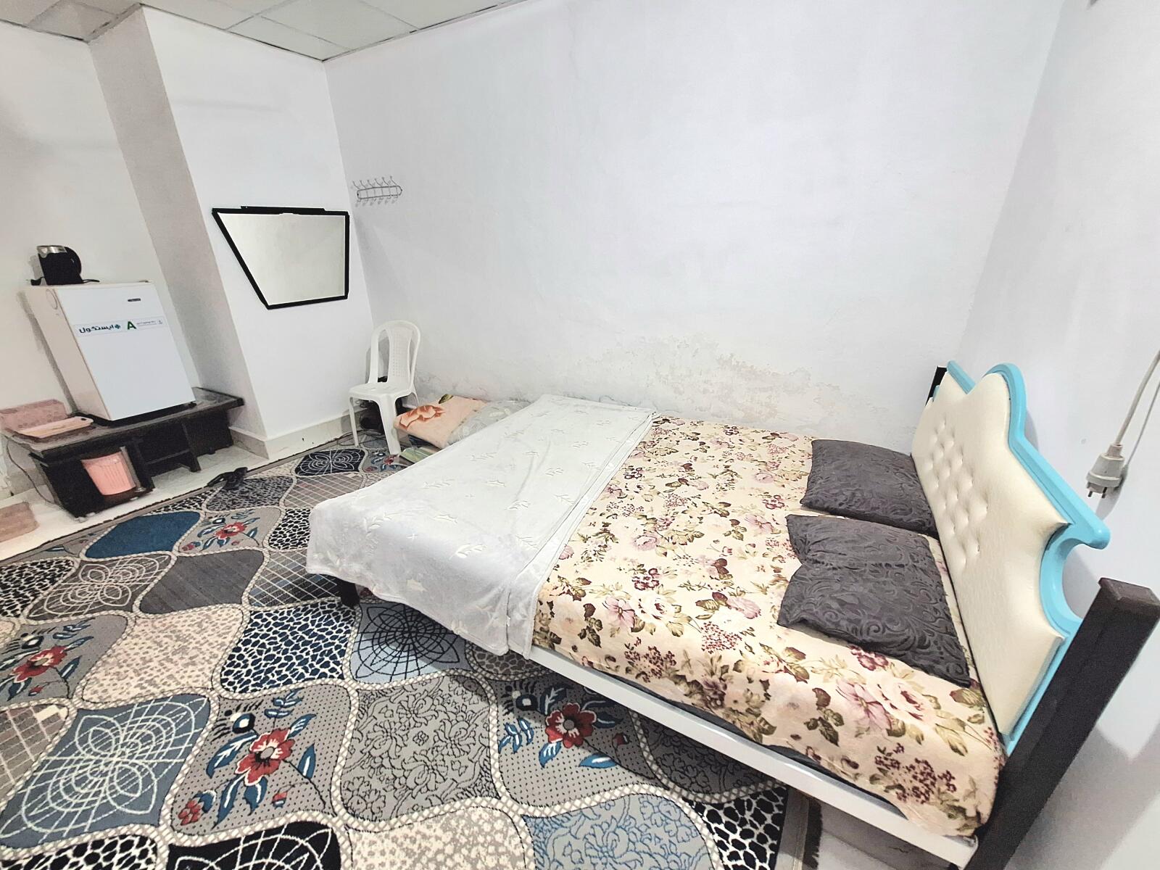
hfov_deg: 106.2
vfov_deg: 89.9
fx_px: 436
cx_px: 580
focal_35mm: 13
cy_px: 435
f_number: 2.2
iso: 250
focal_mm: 1.74
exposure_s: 1/25
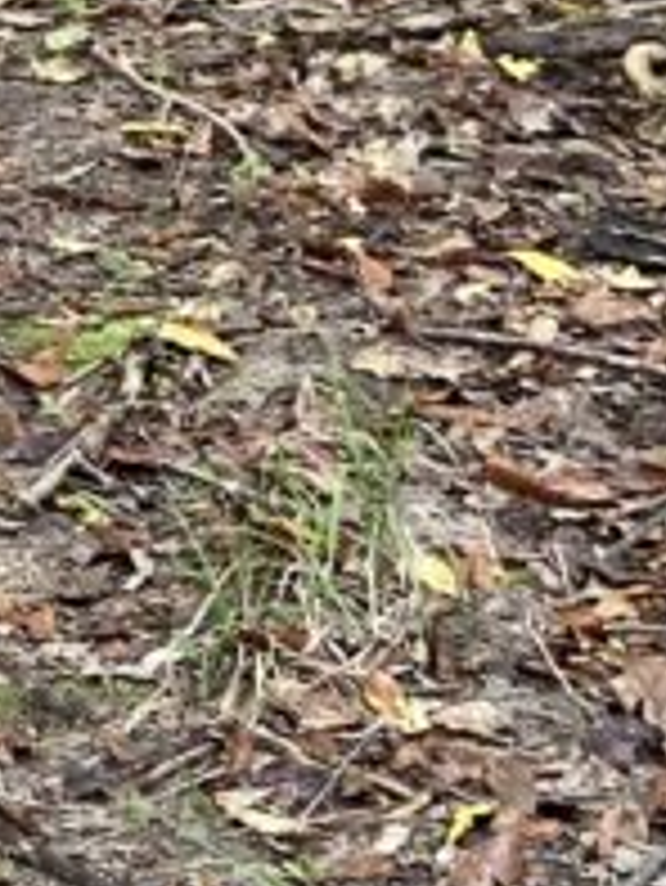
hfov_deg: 9.7
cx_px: -954
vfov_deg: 14.0
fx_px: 3459
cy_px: -274
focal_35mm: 135
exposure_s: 1/62
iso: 125
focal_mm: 4.25
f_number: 1.8
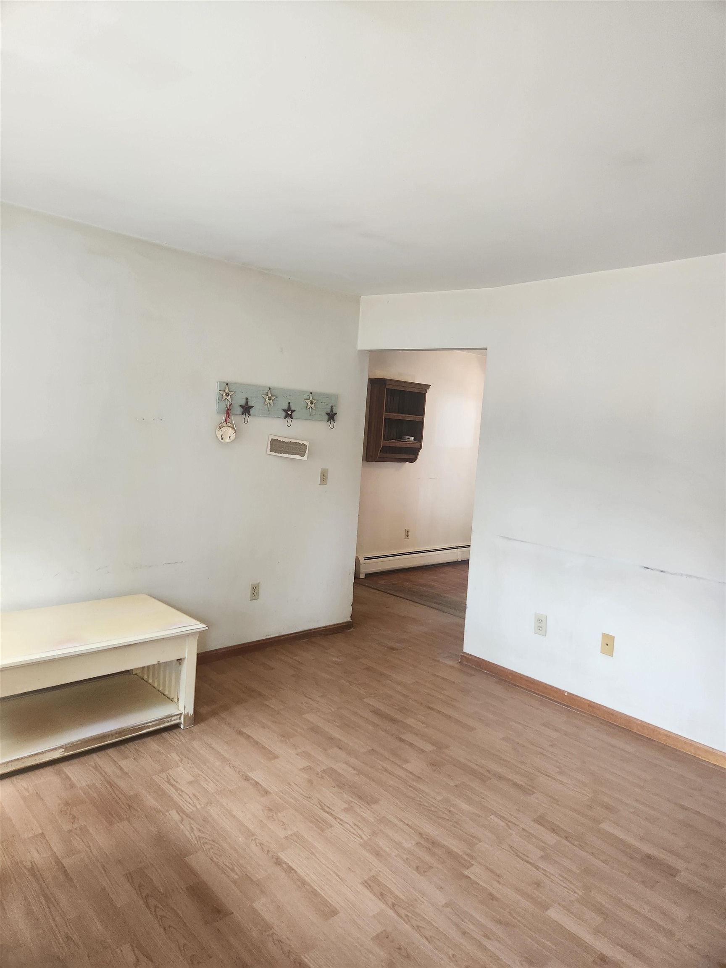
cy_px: 484
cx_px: 363
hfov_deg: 58.9
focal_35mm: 23
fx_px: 643
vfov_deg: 73.9
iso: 250
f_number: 1.8
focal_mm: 5.4
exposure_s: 1/120
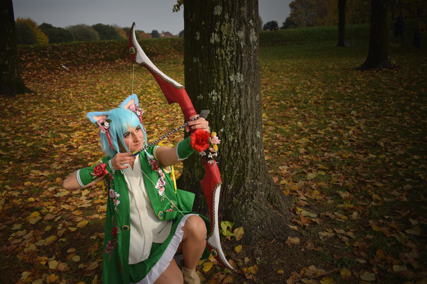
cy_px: 142
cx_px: 214
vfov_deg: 40.0
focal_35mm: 33
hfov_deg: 57.2
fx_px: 391
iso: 100
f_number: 3.8
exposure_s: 1/640
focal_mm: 22
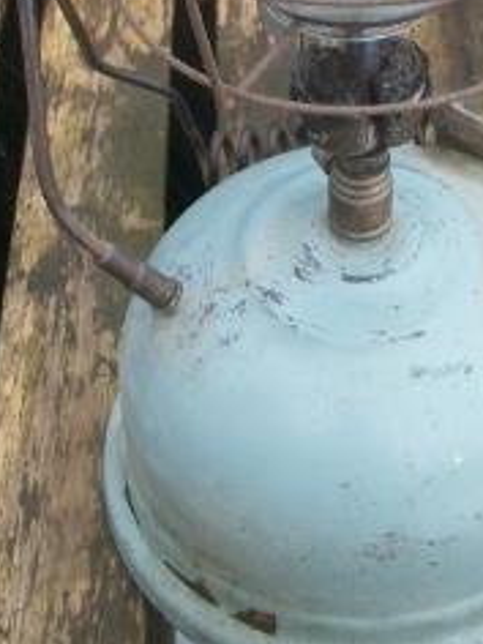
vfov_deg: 22.2
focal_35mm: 84
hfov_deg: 17.4
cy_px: -44
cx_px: 377
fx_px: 1563
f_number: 2.9
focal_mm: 5.7
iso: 80
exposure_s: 1/43.9
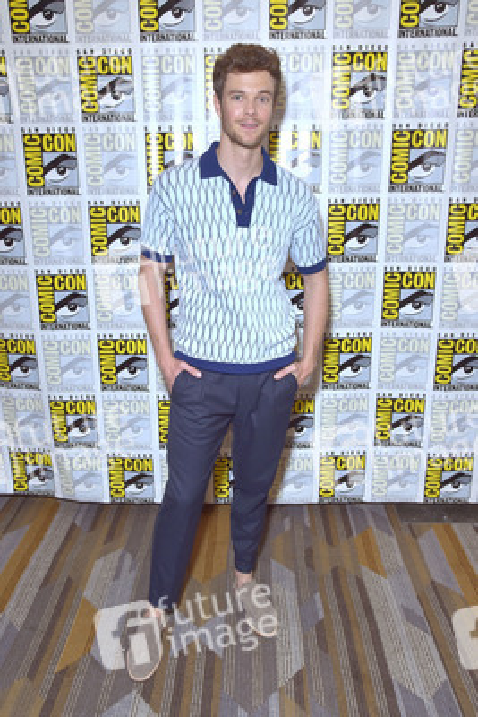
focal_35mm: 31
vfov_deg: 60.3
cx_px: 239
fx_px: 617
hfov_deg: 42.4
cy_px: 358
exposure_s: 1/250
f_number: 6.3
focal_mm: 31
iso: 800
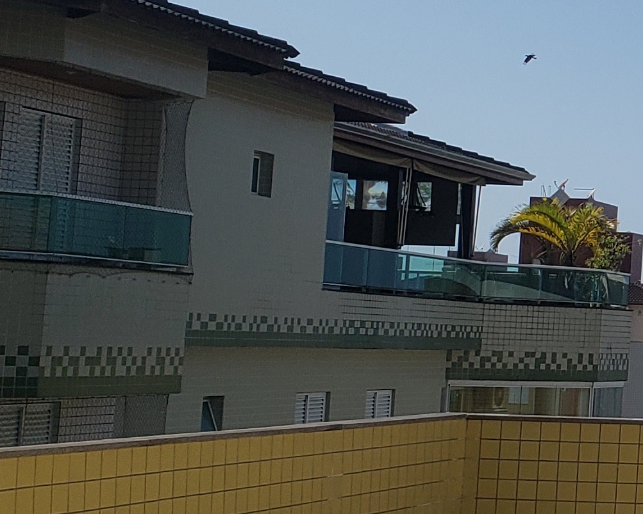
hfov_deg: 15.7
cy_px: 180
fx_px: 1942
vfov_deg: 15.1
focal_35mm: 102
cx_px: 1201
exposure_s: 1/2782
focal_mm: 4.3
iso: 50
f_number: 2.4
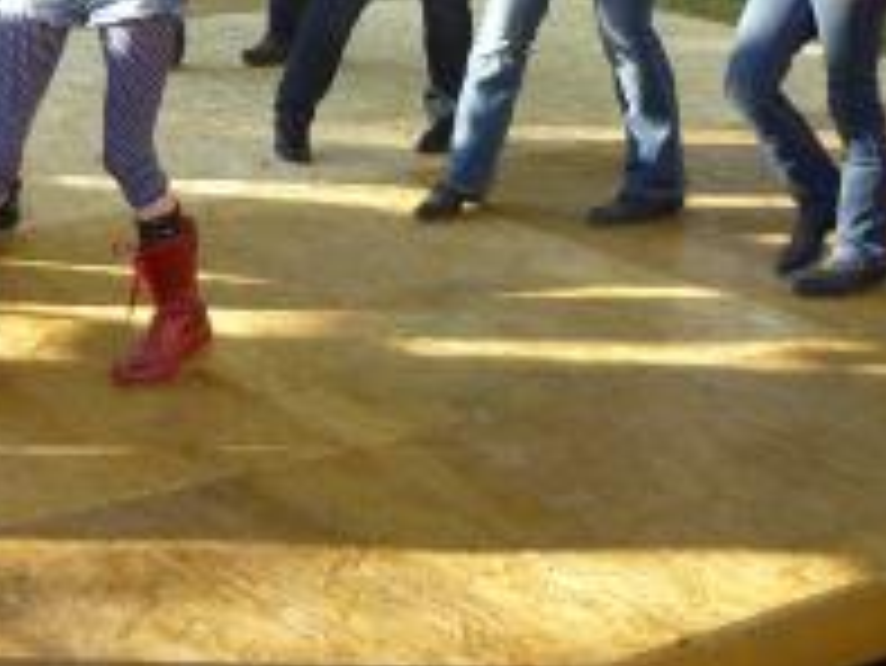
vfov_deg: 18.3
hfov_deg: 25.4
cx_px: 234
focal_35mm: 76
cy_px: -148
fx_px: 1946
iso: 100
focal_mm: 4.5
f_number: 3.1
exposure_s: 1/100
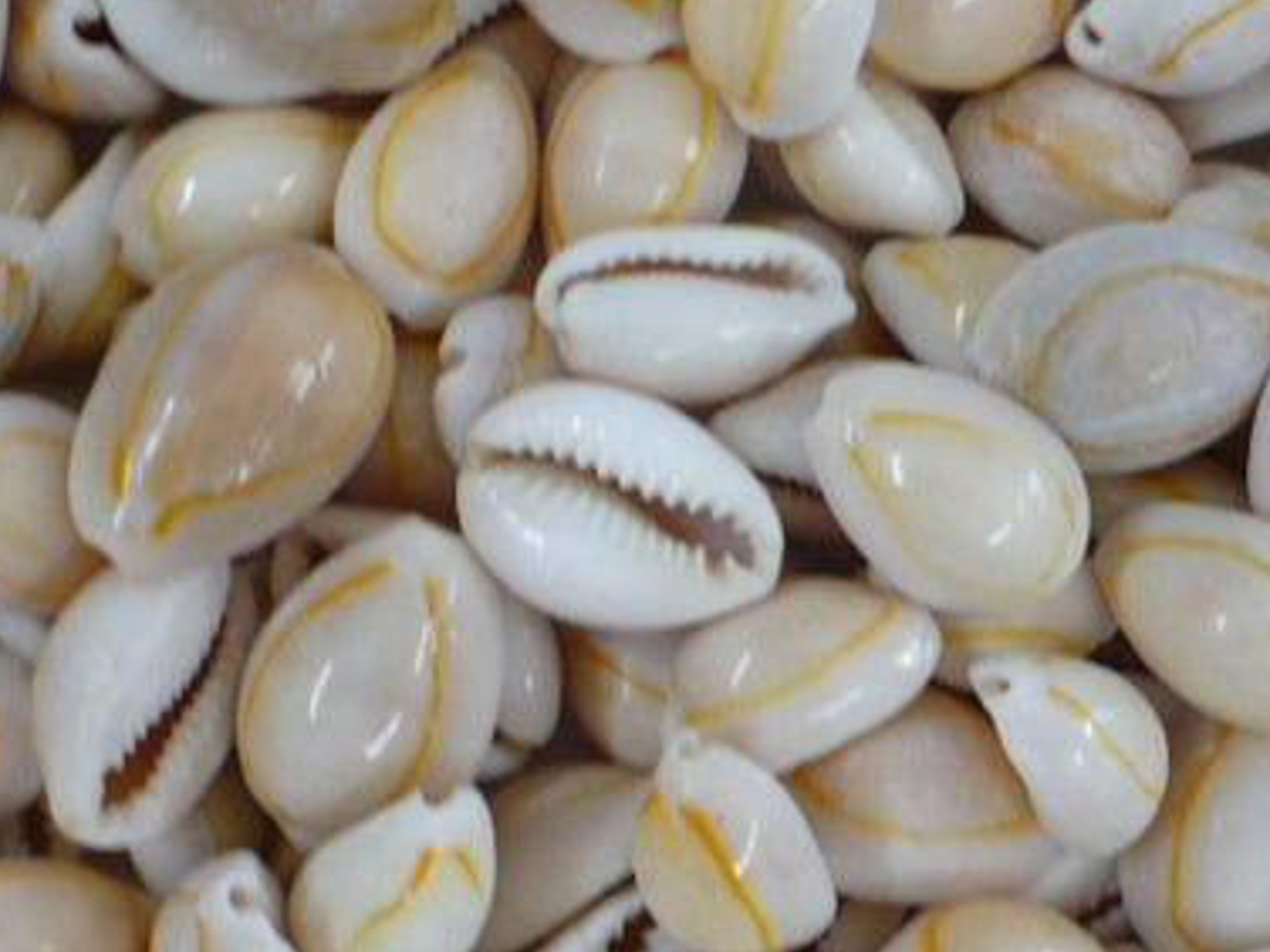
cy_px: 739
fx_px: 2311
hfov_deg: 30.7
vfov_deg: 23.0
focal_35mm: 63
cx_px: 578
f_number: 2.8
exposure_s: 1/40
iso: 100
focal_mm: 6.1
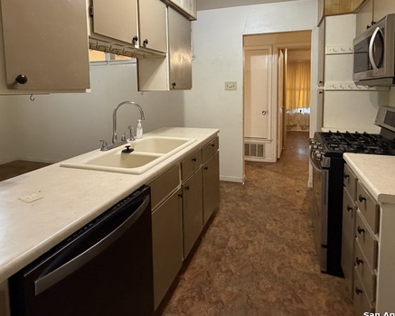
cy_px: 104
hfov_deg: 80.0
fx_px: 234
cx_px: 221
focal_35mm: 20
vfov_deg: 66.2
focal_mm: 2.22
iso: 500
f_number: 2.2
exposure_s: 1/60
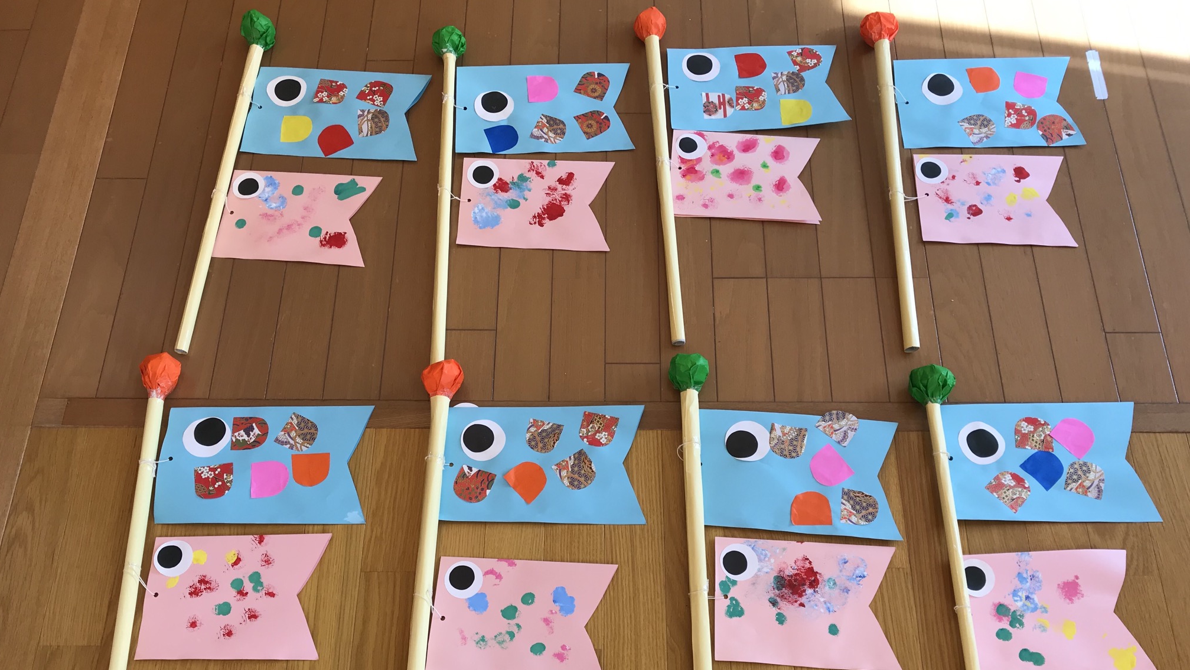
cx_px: 599
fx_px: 978
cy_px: 443
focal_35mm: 31
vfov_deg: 37.4
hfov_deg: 62.6
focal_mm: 3.99
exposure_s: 1/120
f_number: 1.8
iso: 25
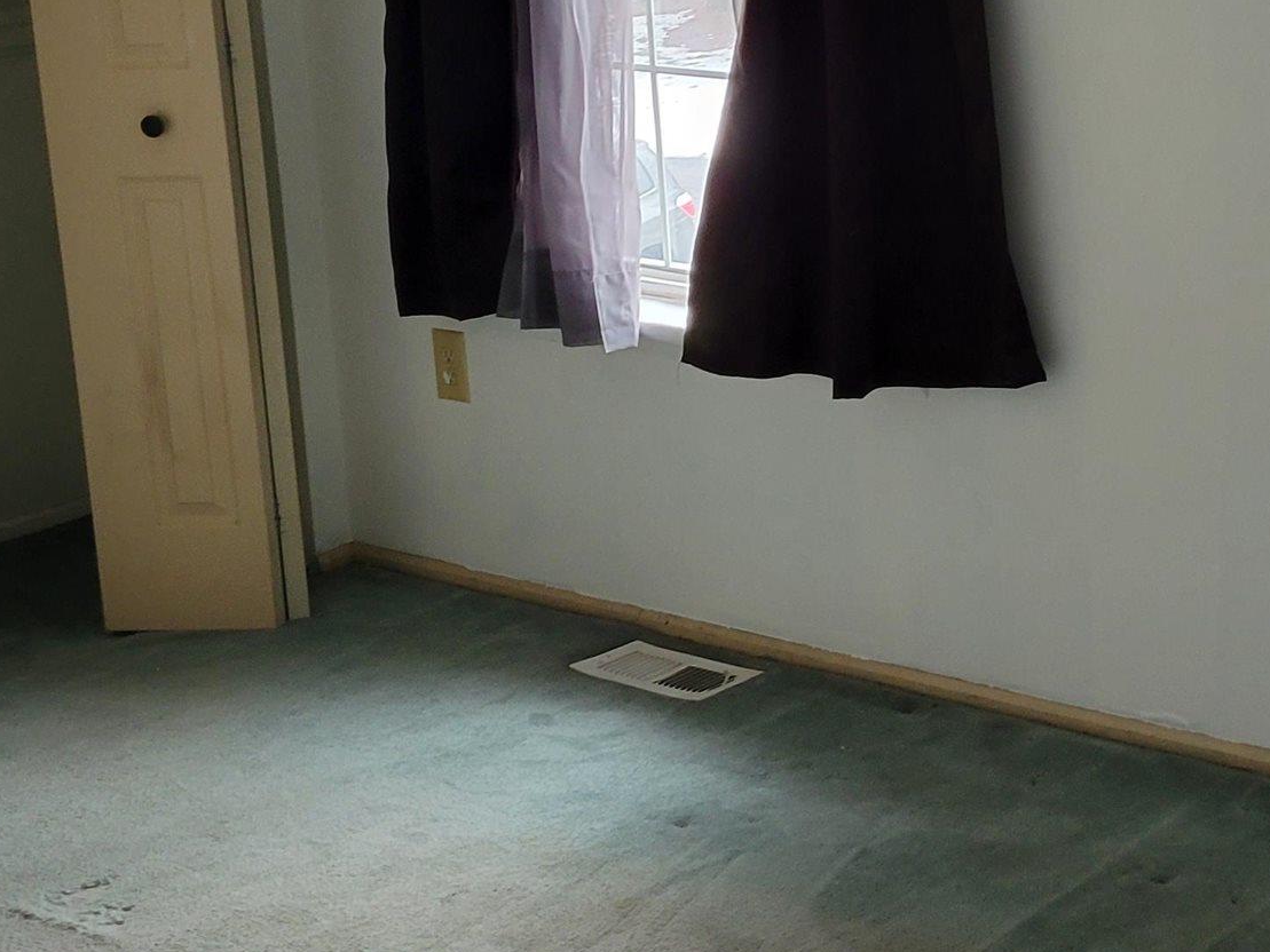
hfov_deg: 25.4
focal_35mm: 72
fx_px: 2642
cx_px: 1342
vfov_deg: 20.3
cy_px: 215
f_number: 1.8
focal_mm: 5.4
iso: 250
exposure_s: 1/40
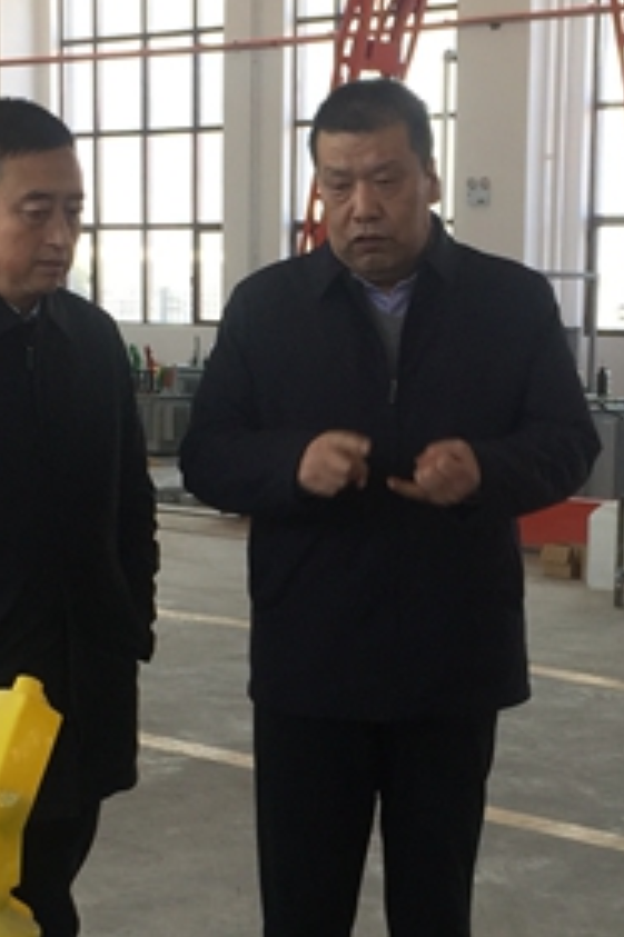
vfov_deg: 23.4
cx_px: 397
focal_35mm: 86
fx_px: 2239
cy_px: 690
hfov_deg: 15.8
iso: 40
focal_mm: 4.15
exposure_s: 1/50
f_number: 2.2
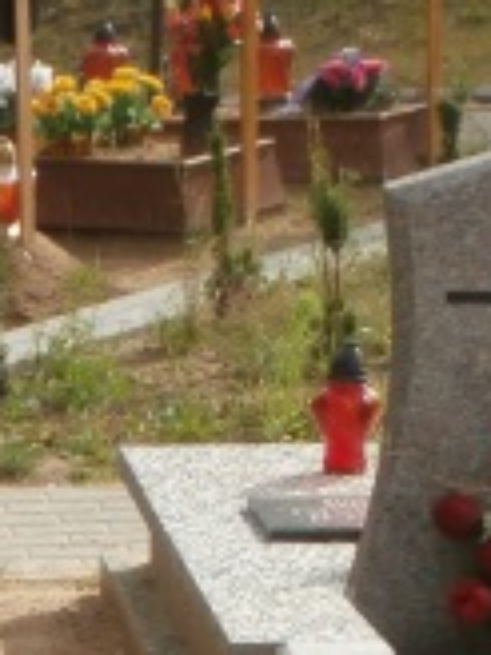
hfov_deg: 7.9
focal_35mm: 183
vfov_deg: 10.5
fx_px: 3461
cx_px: -363
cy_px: 871
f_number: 4.2
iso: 100
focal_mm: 8.29
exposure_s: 1/500
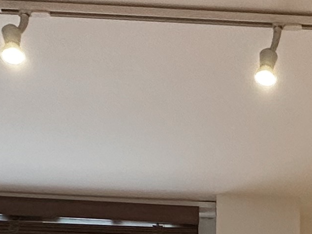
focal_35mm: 89
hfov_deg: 21.5
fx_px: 802
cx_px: 278
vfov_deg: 12.7
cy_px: 570
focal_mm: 2.22
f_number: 2.2
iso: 160
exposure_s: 1/50
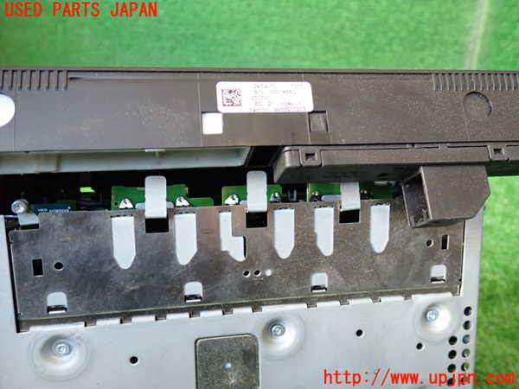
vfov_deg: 46.8
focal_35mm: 30
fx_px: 450
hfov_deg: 60.0
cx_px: 260
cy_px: 194
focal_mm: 5.4
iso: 320
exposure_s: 1/30
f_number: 2.3
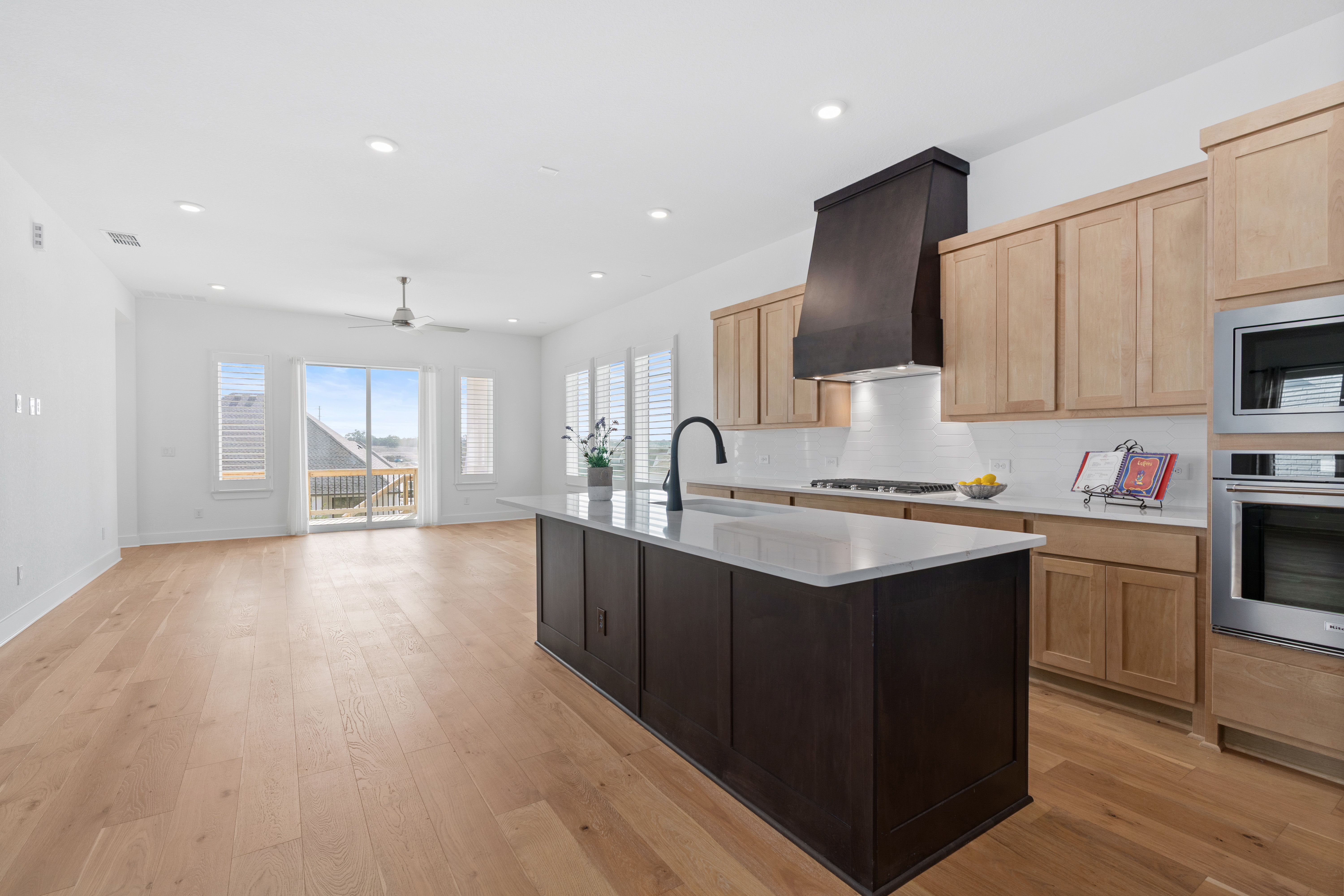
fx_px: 597
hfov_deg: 96.7
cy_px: 448
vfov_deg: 73.7
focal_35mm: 16
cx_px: 672
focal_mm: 16
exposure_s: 1/15
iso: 320
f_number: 7.1
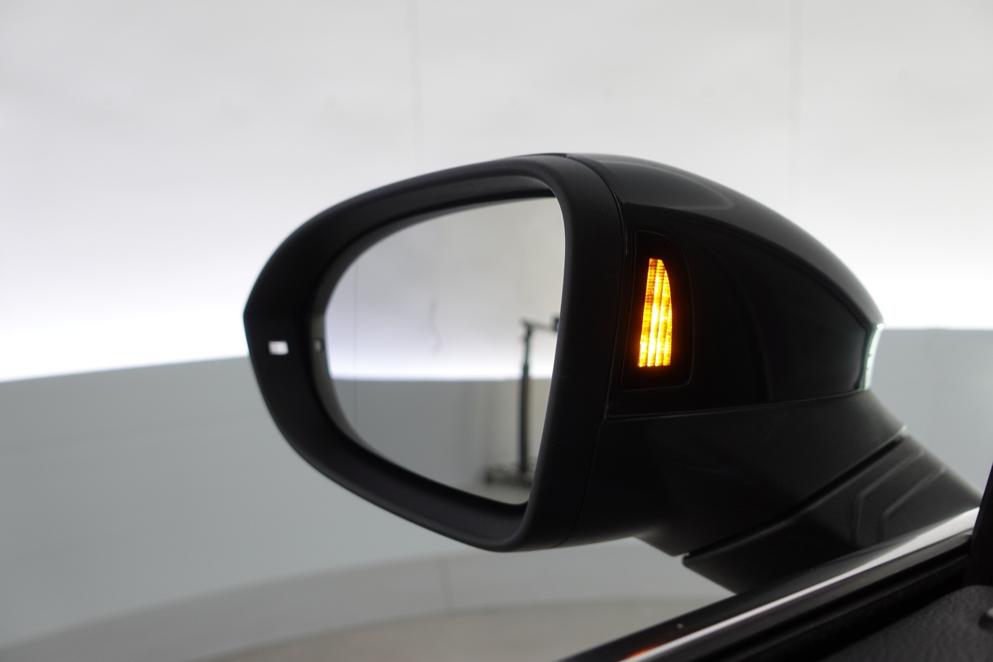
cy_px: 331
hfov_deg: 73.7
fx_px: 662
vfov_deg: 53.1
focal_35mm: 24
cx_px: 496
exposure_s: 1/30
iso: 125
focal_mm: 9.4
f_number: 2.2
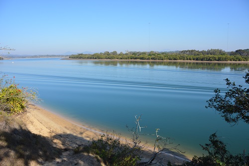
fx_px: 187
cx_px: 124
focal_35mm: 27
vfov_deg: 47.9
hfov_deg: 67.4
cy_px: 83
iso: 400
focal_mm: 18
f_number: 6.3
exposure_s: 1/1600
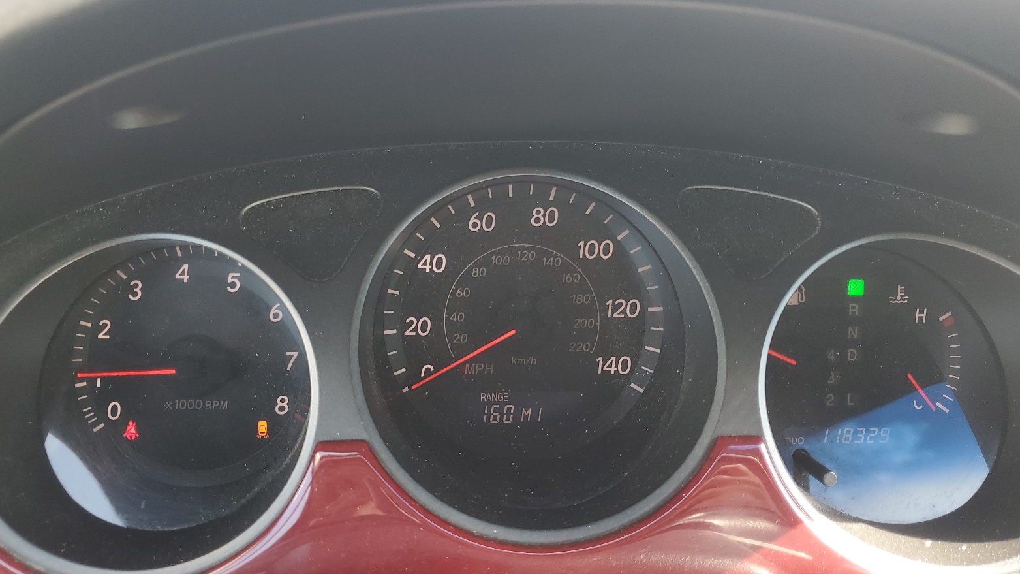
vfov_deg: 40.2
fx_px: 784
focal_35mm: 29
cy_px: 285
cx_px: 502
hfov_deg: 66.1
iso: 54
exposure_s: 1/60.2
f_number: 1.5
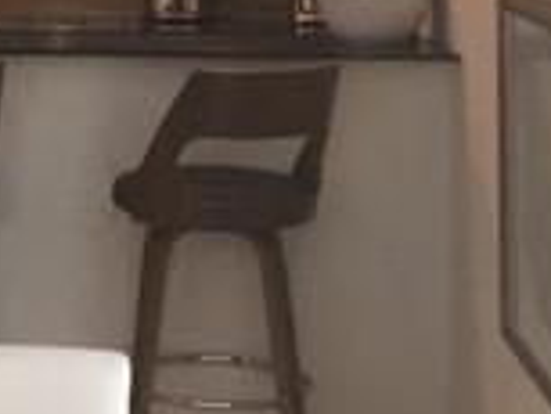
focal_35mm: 121
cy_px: -47
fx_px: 1928
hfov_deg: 15.4
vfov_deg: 12.1
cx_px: -202
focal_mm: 4.15
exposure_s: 1/30
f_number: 2.2
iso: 40
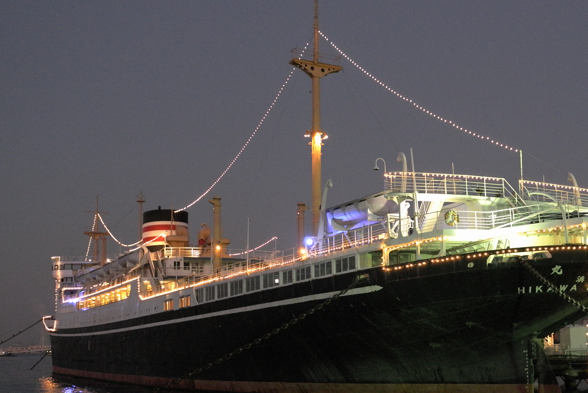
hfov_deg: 40.5
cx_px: 397
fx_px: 785
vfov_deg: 28.0
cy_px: 242
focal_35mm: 48
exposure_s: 1/60
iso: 3200
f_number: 3.5
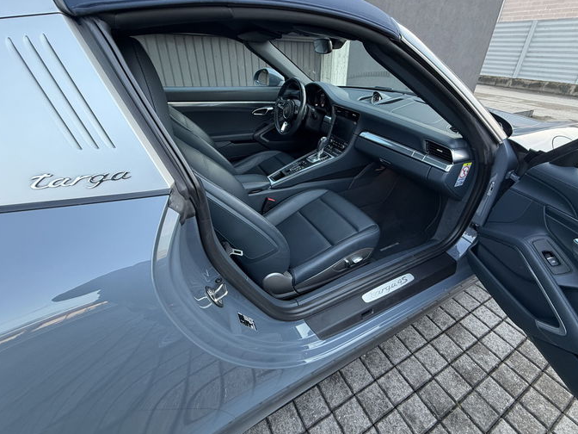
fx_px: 267
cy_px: 203
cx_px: 311
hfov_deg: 94.3
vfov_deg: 78.0
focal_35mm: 16
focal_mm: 2.22
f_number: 2.2
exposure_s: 1/121
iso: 200
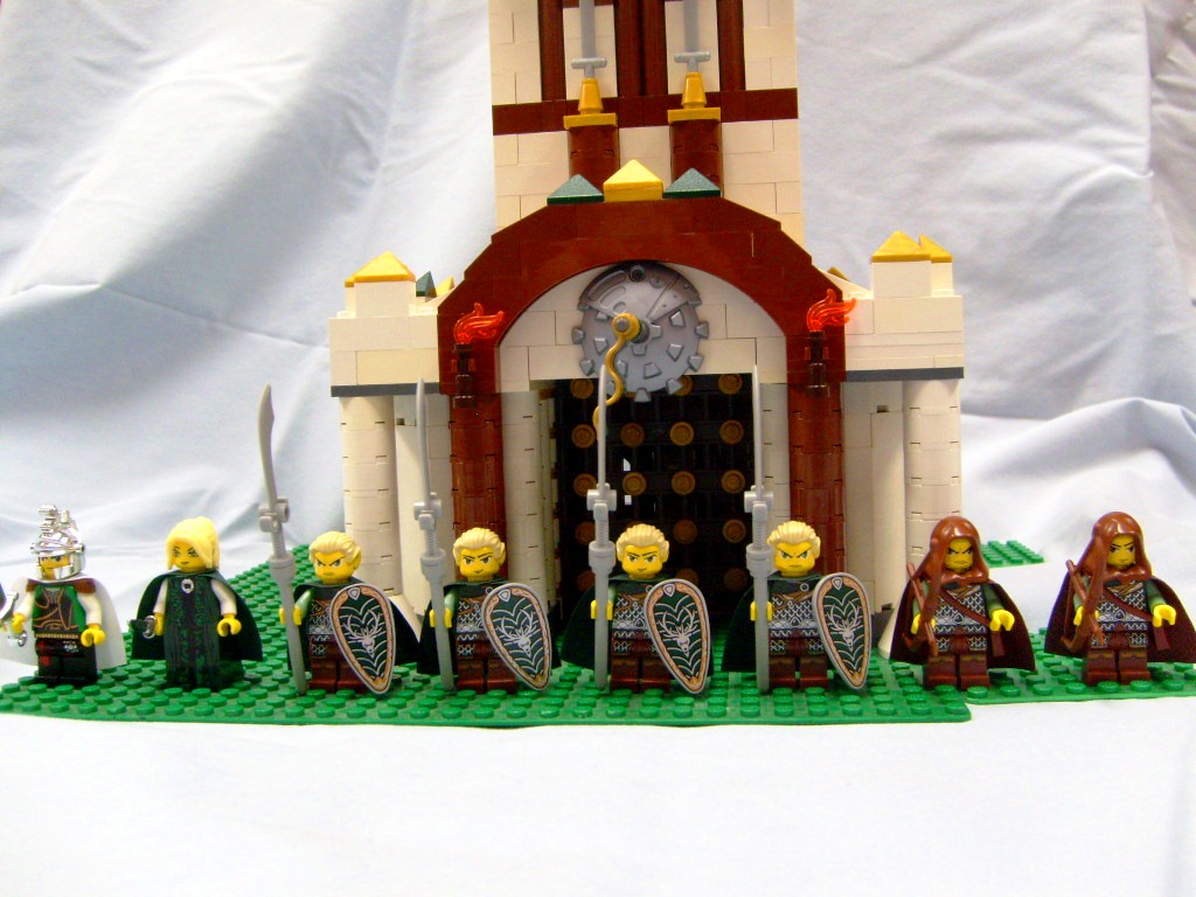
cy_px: 448
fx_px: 1209
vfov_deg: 40.7
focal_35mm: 35
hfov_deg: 52.6
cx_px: 598
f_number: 2.8
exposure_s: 1/45
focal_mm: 5.8
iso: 160
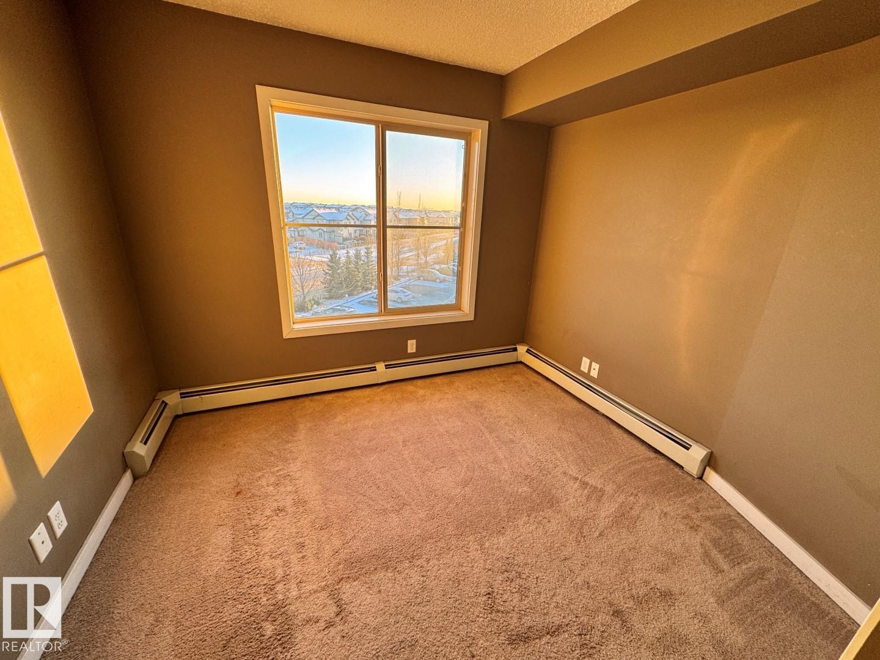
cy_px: 330
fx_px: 356
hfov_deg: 102.1
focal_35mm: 14
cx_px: 440
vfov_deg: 85.7
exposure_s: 1/99
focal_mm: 2.22
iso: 80
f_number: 2.2
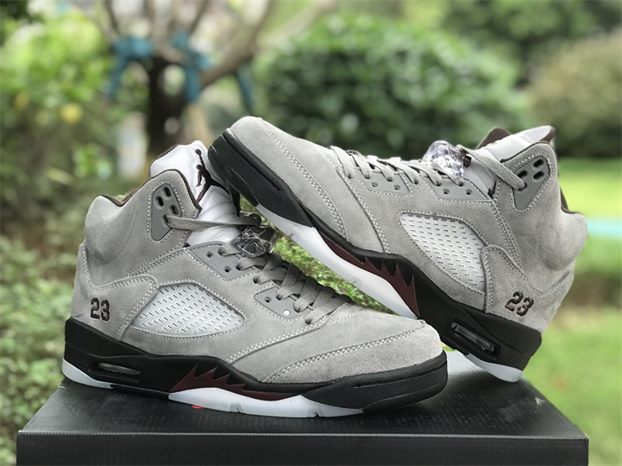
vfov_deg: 25.7
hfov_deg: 33.8
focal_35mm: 57
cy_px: 233
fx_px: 1024
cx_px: 311
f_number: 2.8
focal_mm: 6.6
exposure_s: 1/50
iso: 160
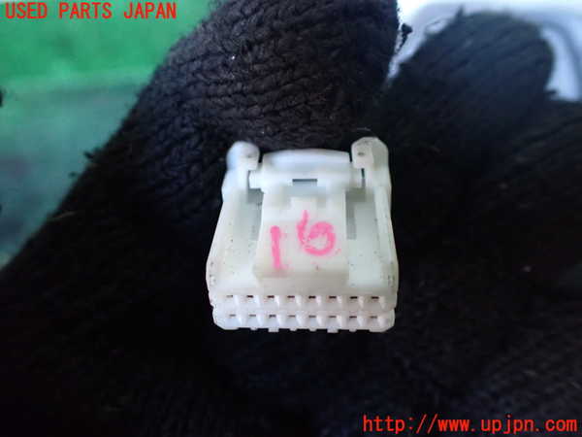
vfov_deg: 46.8
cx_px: 291
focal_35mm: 30
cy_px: 218
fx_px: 504
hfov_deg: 60.0
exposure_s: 1/30
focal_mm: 5.4
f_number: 2.3
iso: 1250
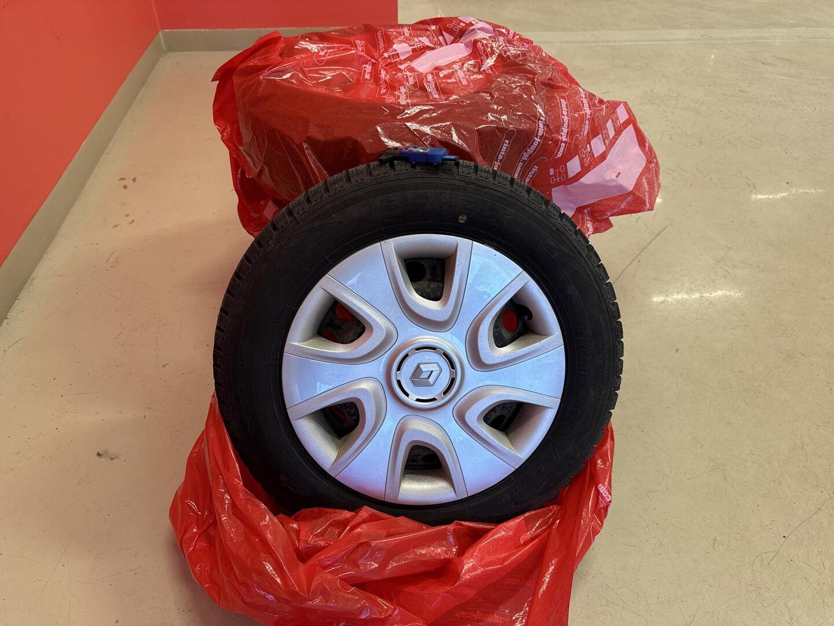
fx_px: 578
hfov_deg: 71.6
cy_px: 313
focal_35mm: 24
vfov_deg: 56.8
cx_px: 417
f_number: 1.78
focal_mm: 6.76
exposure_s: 1/121
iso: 200
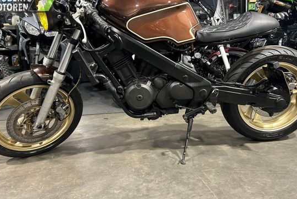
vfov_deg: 41.1
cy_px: 88
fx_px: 264
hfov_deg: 58.7
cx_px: 159
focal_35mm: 32
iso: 250
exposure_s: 1/50
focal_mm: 5.7
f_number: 1.5
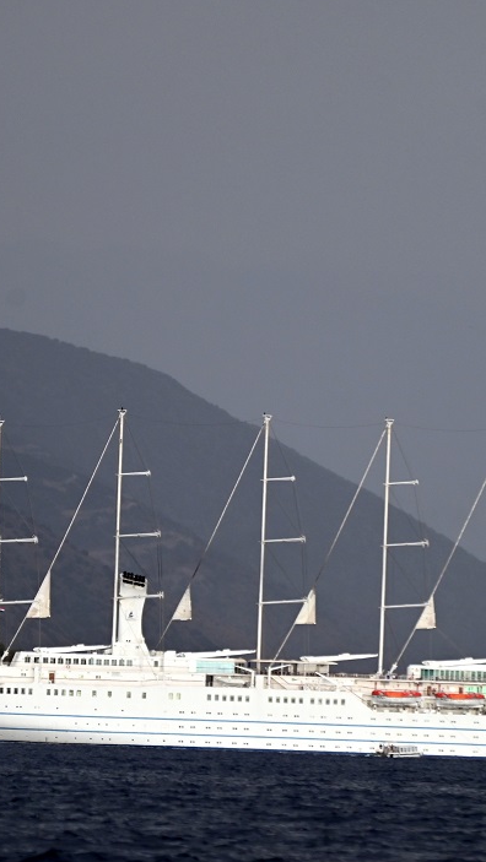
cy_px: 508
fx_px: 13296
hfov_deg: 2.1
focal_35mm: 581
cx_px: 253
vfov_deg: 3.7
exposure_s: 1/800
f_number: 5.6
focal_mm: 300
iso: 400
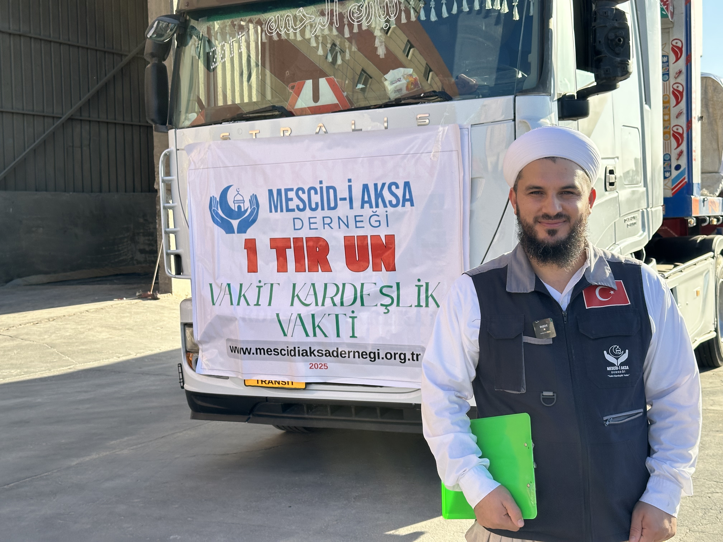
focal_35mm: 48
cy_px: 271
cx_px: 362
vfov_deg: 30.3
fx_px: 1003
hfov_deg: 39.7
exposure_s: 1/1639
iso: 64
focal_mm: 6.86
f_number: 1.78
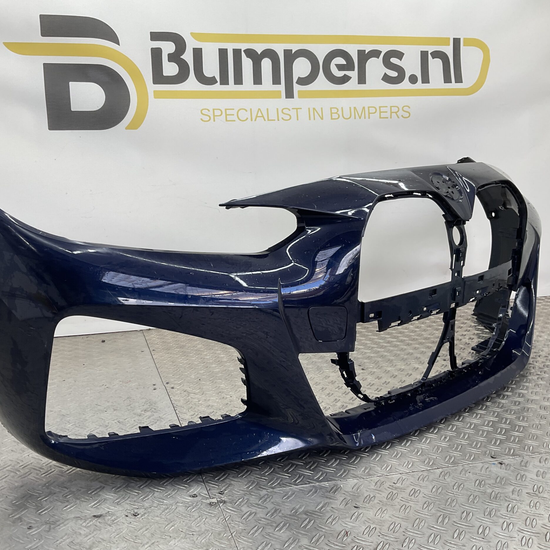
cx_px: 226
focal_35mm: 35
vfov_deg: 47.2
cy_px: 279
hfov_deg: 47.0
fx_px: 629
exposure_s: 1/120
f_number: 1.8
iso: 20
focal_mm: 3
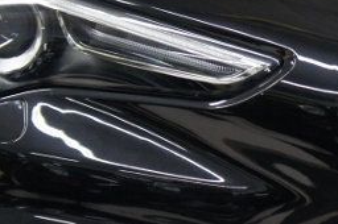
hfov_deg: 13.4
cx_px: 527
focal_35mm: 144
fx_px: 1350
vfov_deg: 9.5
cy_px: 113
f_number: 4
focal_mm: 24
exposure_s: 1/40
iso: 500
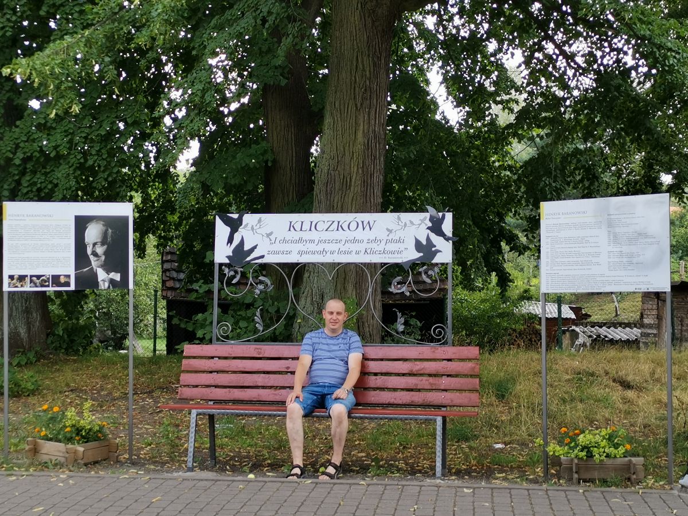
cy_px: 258
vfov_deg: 29.7
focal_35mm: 49
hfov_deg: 38.9
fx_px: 974
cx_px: 344
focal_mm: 4.75
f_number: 1.8
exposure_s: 1/466
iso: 50
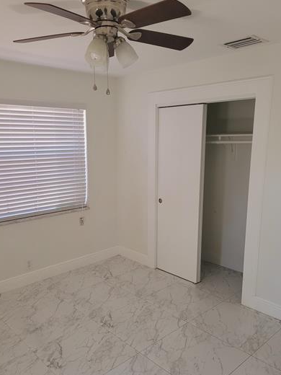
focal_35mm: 30
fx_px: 325
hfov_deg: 46.8
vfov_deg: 59.9
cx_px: 131
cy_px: 204
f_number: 1.8
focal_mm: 5.4
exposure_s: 1/120
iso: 250
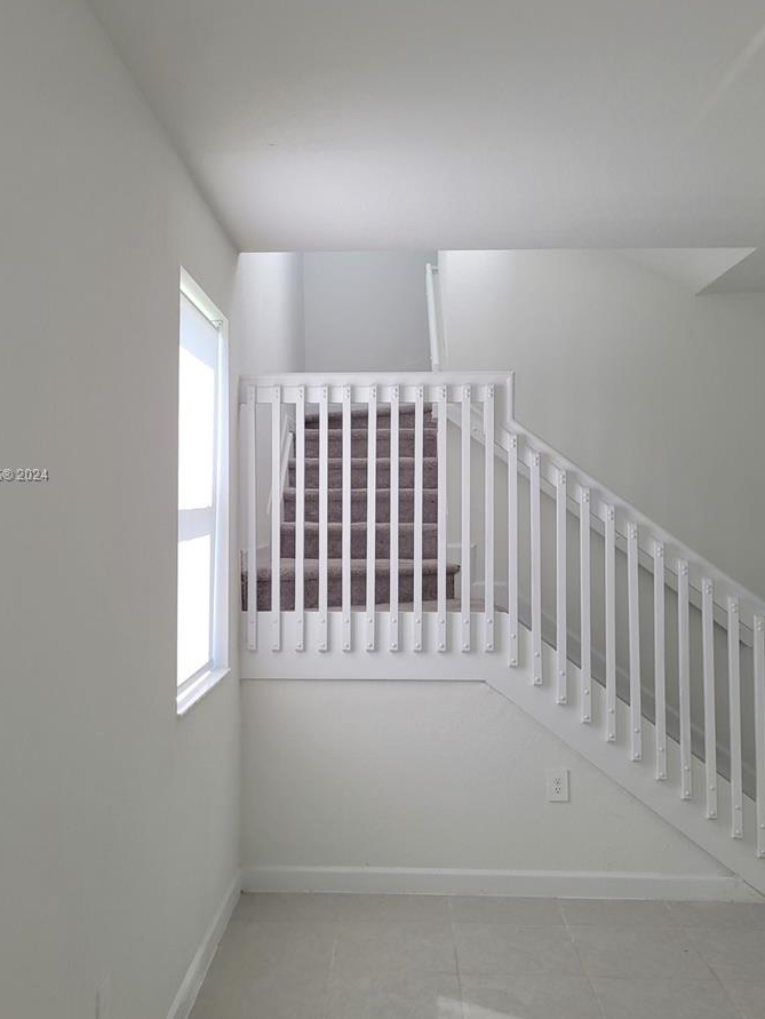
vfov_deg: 52.6
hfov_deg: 40.7
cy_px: 476
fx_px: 1031
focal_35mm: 35
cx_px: 353
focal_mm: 5.4
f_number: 1.8
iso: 64
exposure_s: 1/120
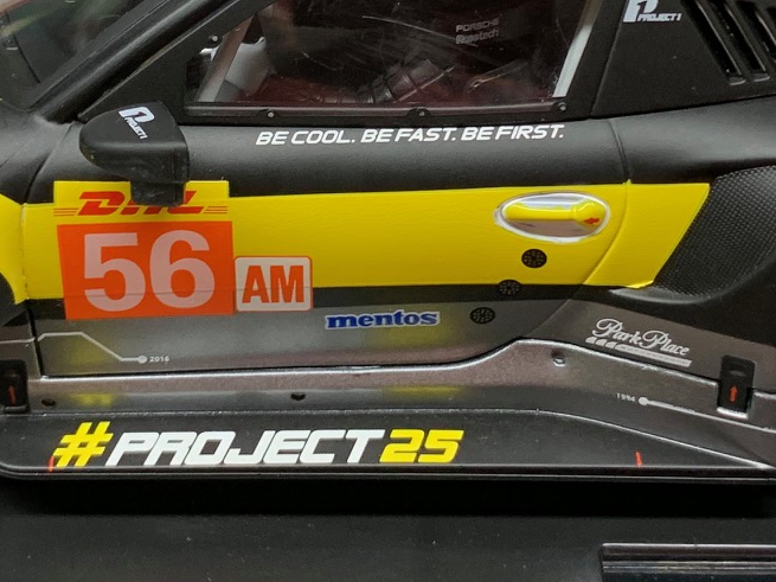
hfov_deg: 24.4
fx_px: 1793
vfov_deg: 18.0
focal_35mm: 80
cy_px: 14
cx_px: 364
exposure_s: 1/50
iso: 100
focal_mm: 4.25
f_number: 1.8
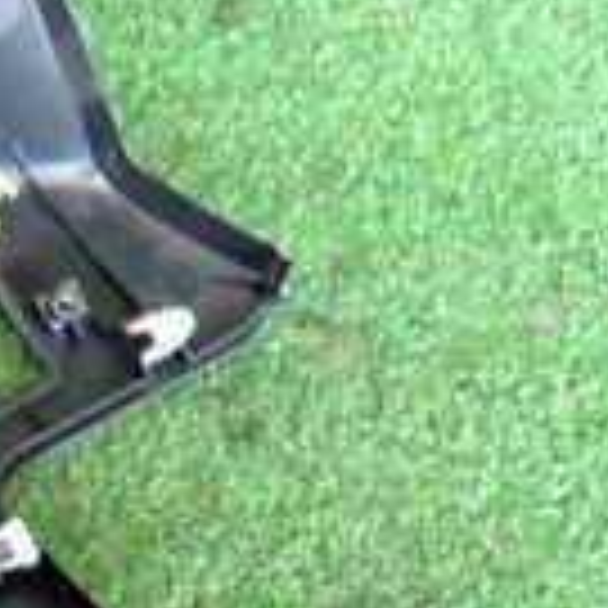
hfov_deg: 16.1
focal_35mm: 98
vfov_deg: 17.5
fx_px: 1947
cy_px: 558
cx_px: -324
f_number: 2
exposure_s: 1/30
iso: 320
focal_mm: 4.5
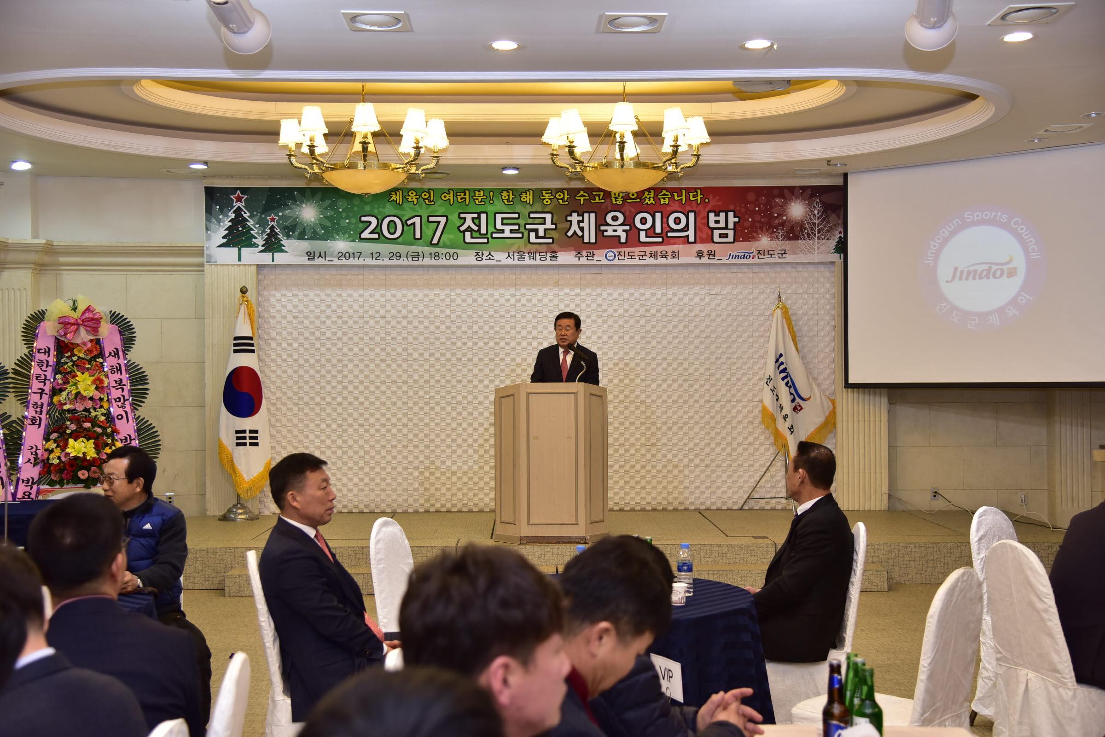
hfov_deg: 44.5
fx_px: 1351
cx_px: 552
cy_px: 368
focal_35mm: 44
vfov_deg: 30.5
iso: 800
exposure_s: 1/100
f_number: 4
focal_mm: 44
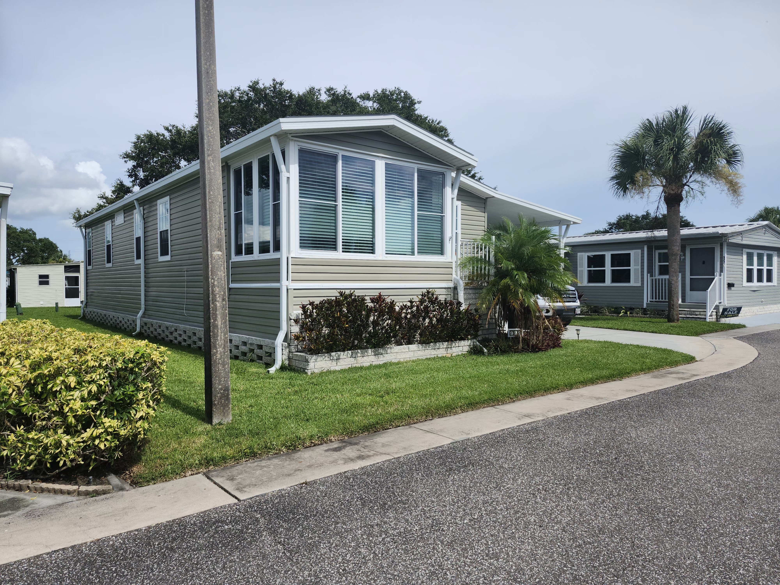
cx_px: 390
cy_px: 292
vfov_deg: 58.9
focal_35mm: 23
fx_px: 518
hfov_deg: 73.9
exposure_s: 1/2099
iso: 25
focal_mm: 5.54
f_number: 1.8
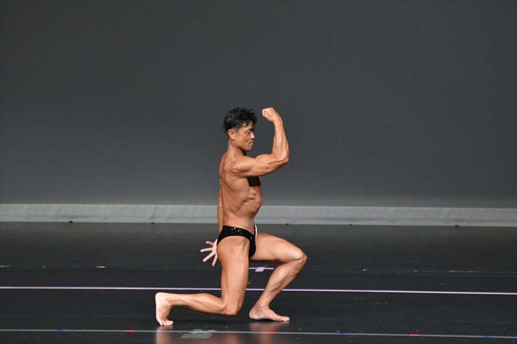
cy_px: 172
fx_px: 4522
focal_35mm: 315
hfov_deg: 6.5
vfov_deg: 4.4
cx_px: 258
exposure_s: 1/400
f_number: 5.6
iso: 4000
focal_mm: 210
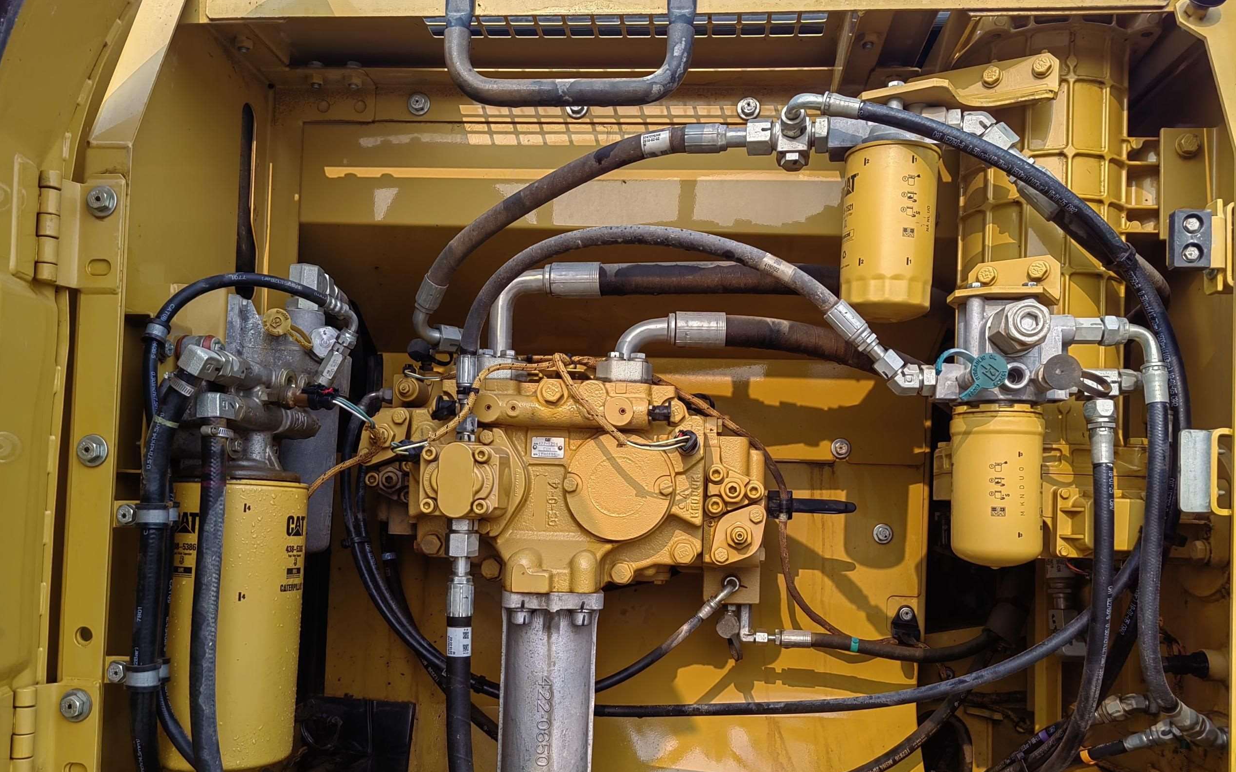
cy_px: 462
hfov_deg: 64.6
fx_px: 977
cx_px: 618
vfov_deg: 42.9
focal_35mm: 29
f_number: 1.9
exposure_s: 1/1429
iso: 50
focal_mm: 5.52
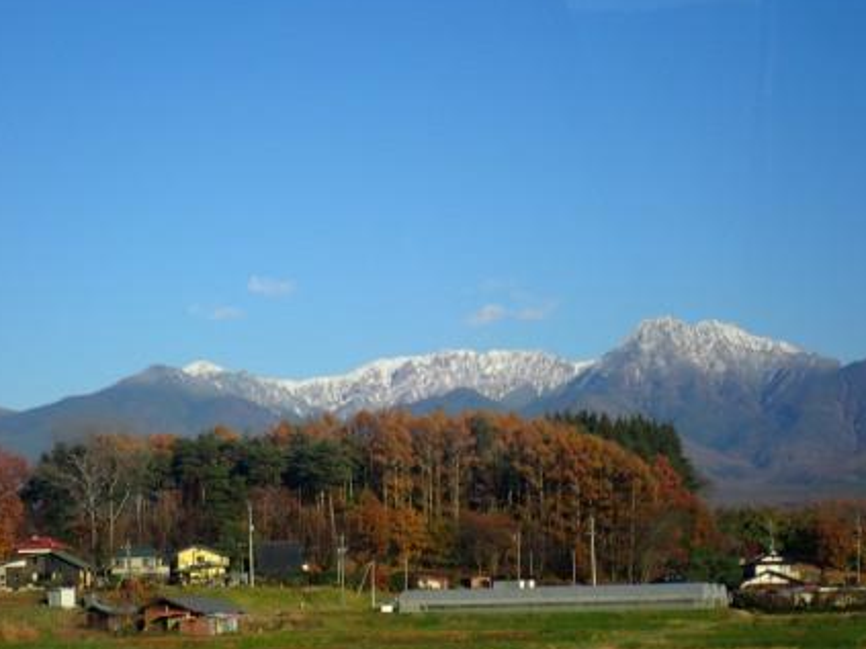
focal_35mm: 106
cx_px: 412
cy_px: 319
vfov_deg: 14.0
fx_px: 2651
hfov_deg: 18.6
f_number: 4.9
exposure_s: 1/125
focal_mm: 18
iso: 160
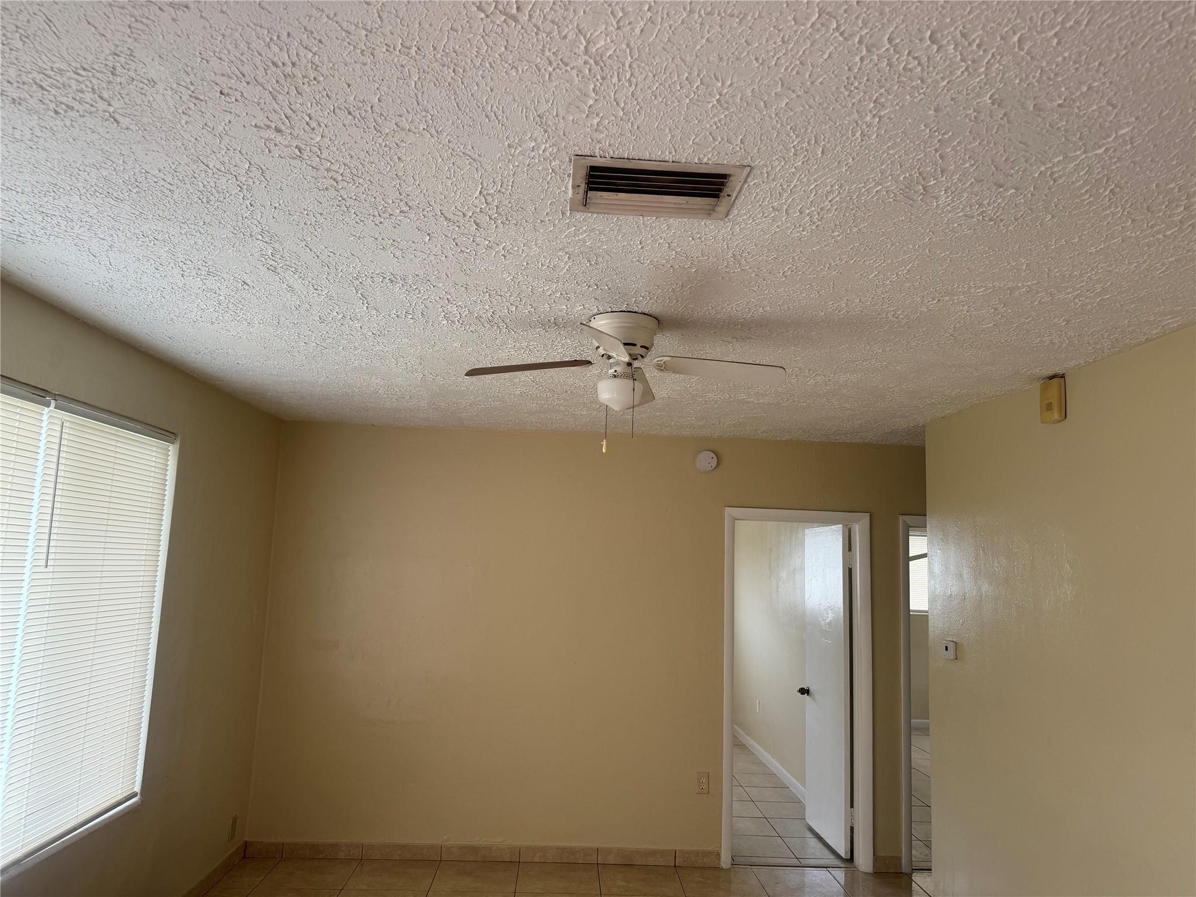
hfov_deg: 71.6
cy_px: 448
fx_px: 829
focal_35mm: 24
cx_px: 598
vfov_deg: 56.8
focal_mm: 6.76
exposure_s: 1/121
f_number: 1.78
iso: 125
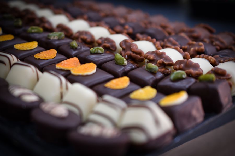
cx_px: 118
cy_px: 78
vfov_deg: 22.6
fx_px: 391
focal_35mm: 60
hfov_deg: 33.4
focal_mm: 40
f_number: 3
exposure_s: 1/80
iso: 200
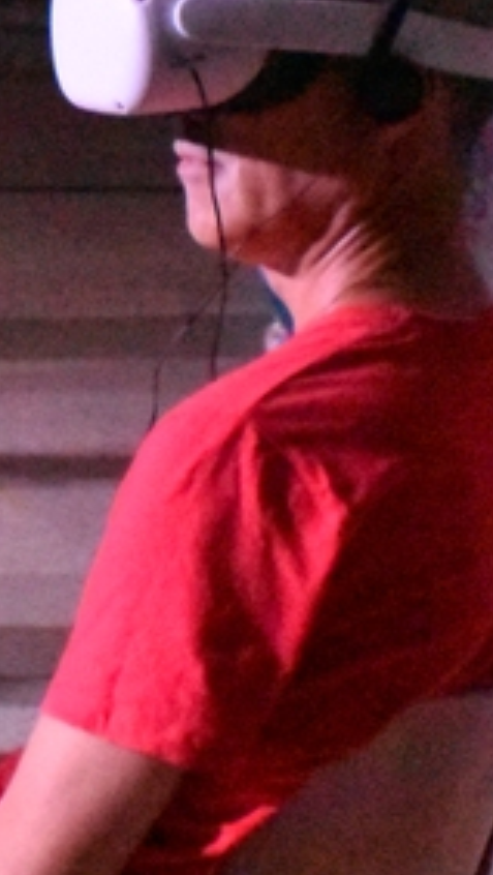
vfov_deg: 7.7
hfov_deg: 4.3
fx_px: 6519
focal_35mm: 281
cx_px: -611
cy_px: 155
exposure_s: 1/160
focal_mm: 56
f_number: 4.8
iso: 25600
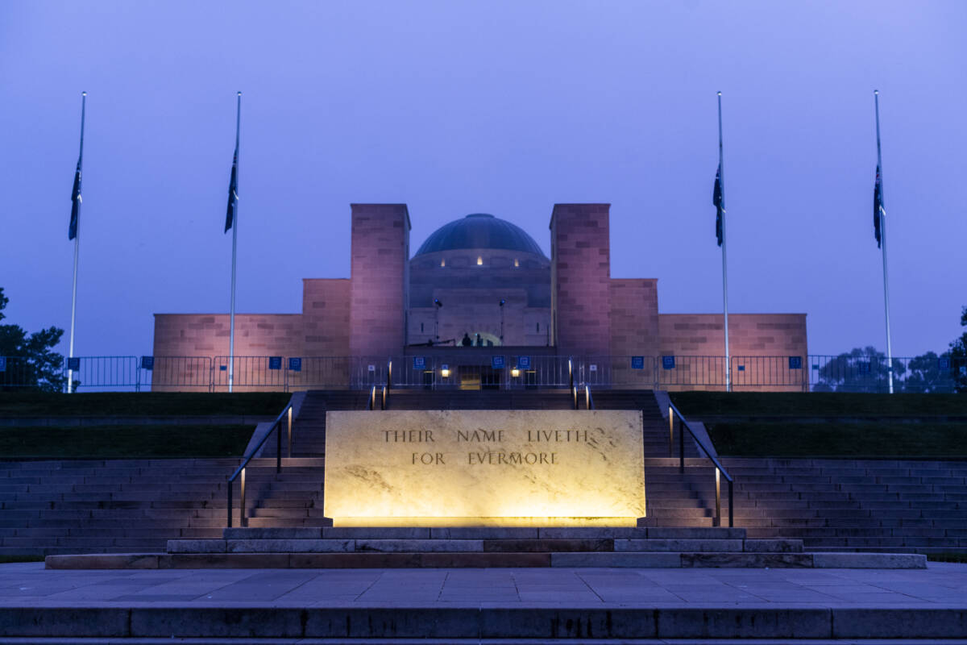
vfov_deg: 27.0
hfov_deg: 39.6
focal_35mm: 50
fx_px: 1343
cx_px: 484
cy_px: 322
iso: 400
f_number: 4
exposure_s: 1/13
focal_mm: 50
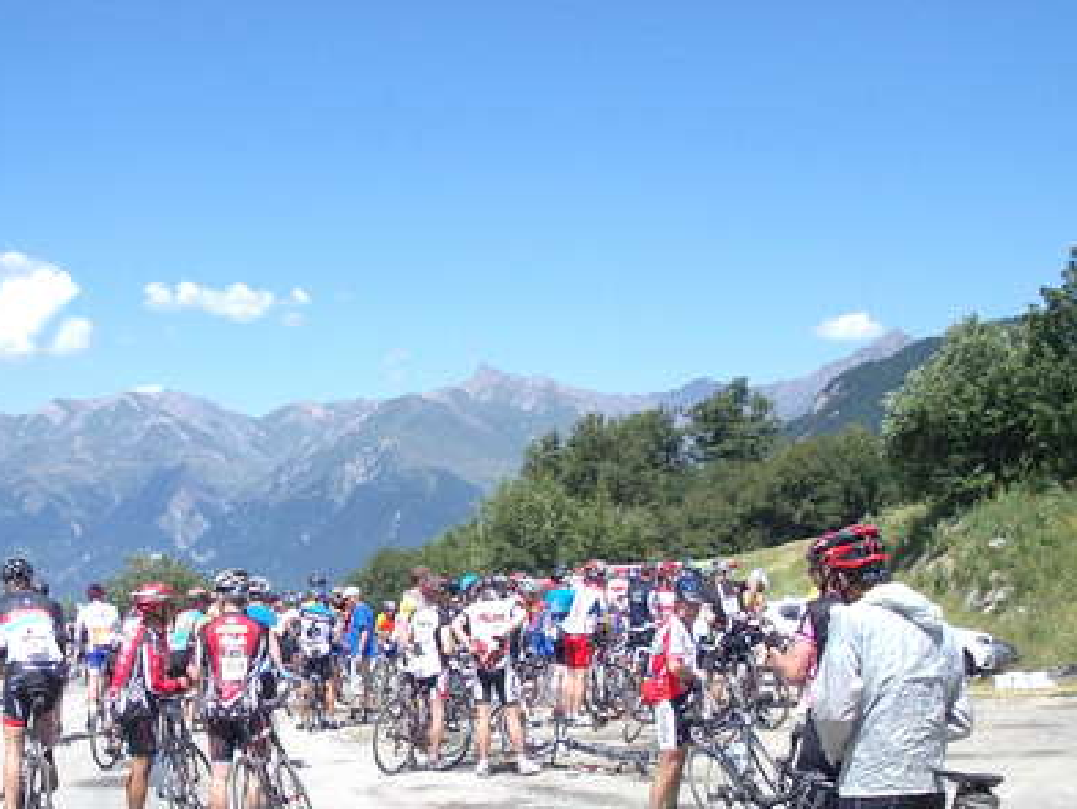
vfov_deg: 25.0
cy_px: 592
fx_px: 1805
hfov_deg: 32.6
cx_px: 280
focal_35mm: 58
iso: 80
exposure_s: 1/400
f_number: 6.2
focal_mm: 5.3
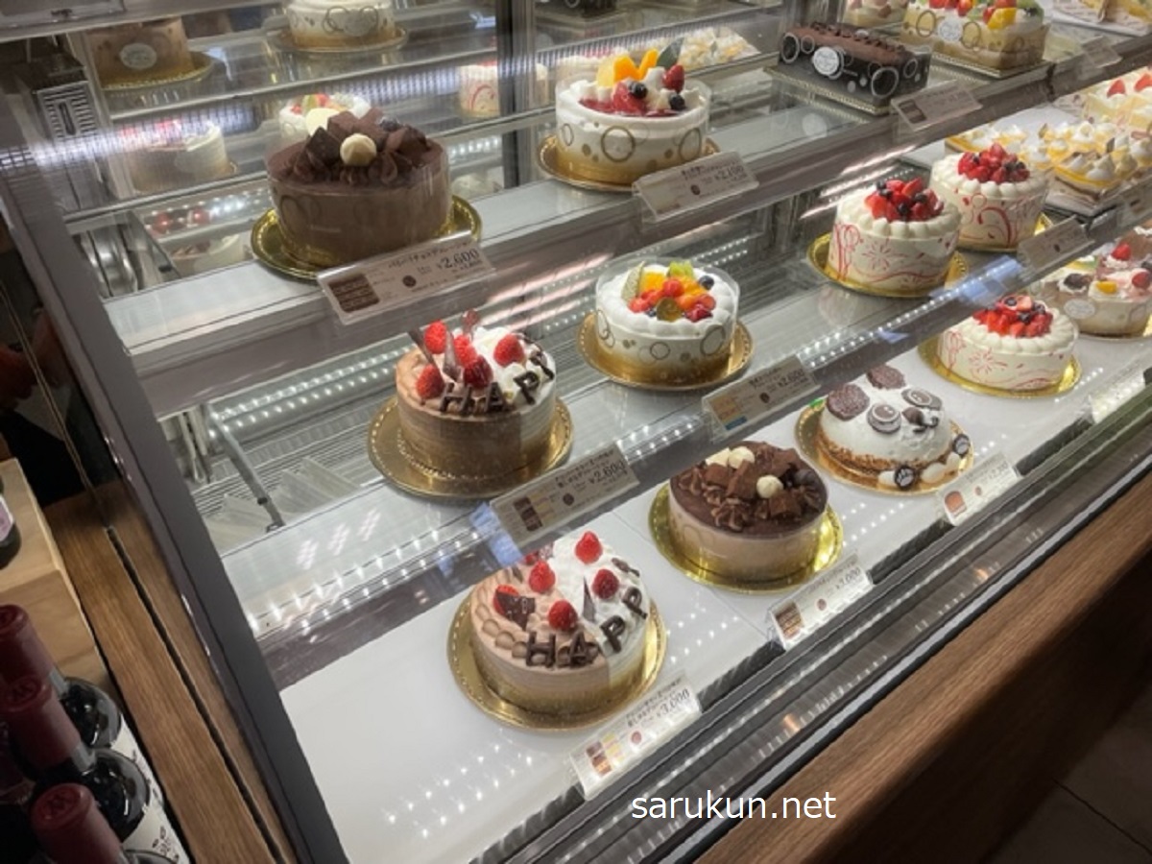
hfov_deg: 67.3
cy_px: 432
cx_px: 576
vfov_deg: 53.1
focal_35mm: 26
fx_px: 865
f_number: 1.6
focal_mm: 4.2
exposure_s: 1/445
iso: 32
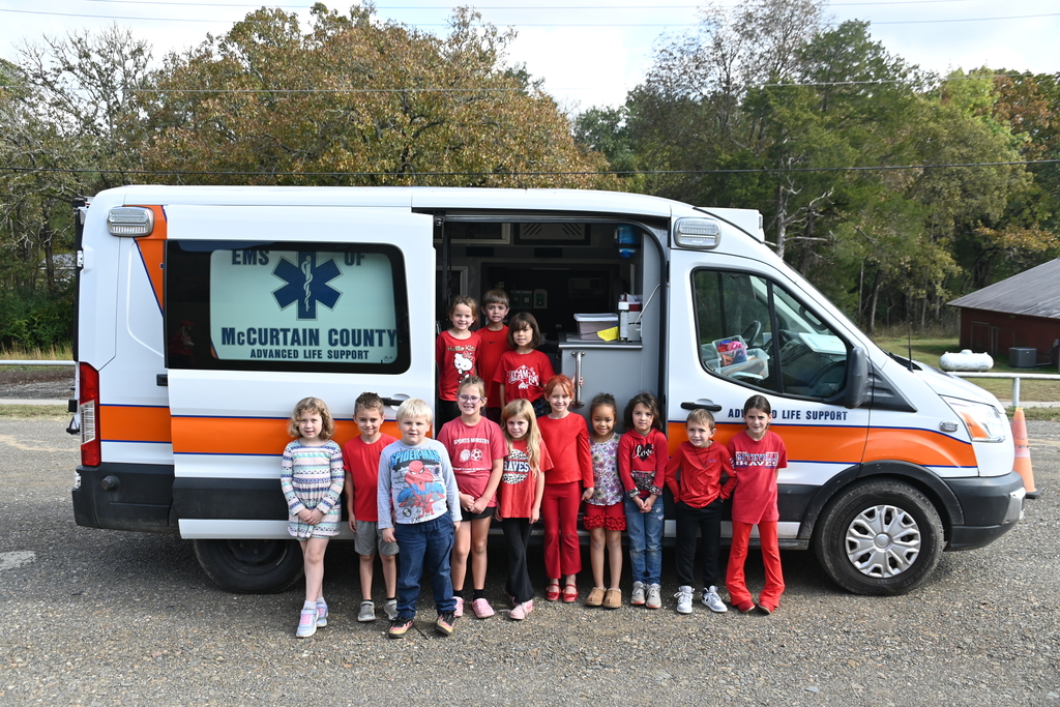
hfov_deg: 53.1
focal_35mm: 36
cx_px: 530
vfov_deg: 36.9
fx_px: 1060
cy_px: 354
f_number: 5.6
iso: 110
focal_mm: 24
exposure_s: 1/250
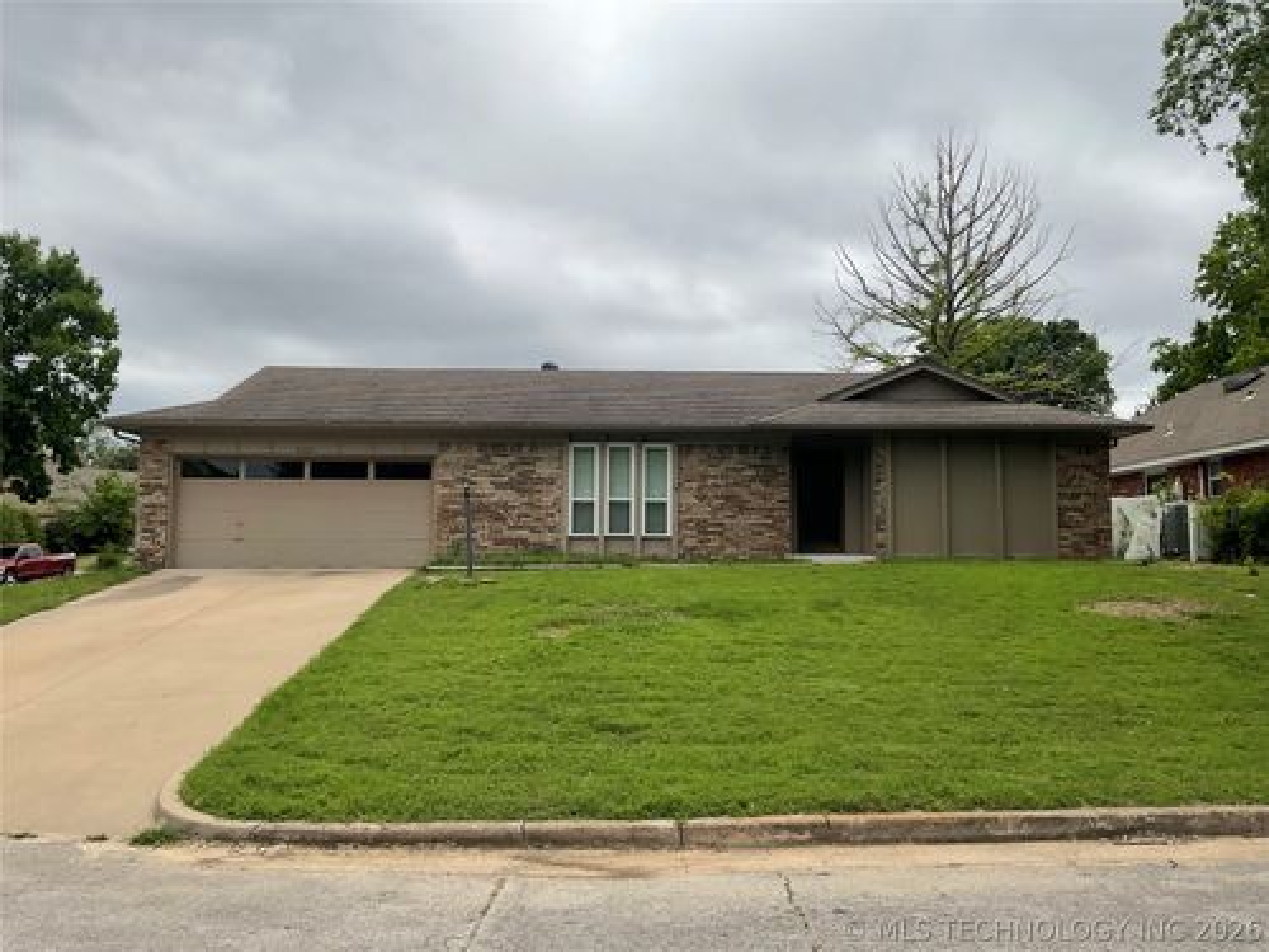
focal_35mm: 29
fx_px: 1063
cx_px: 634
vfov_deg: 48.2
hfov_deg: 61.7
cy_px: 476
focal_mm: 3
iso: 16
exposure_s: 1/3125
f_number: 1.8
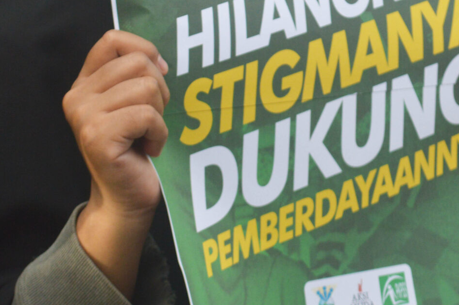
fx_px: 2382
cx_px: 310
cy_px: 57
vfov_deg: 7.3
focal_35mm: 187
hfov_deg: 11.0
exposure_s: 1/500
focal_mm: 46
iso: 200
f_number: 5.3
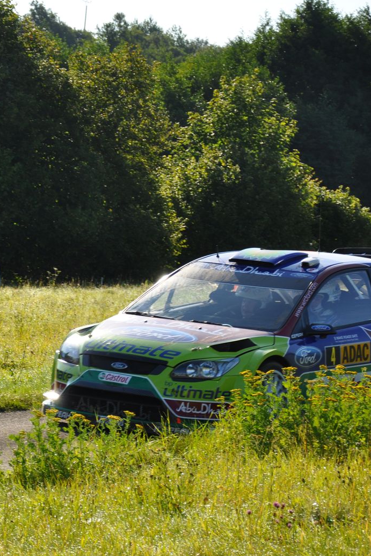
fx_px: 2859
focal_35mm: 185
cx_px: 20
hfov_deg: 7.4
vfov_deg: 11.1
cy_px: 279
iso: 200
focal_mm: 80
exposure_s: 1/640
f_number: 6.3
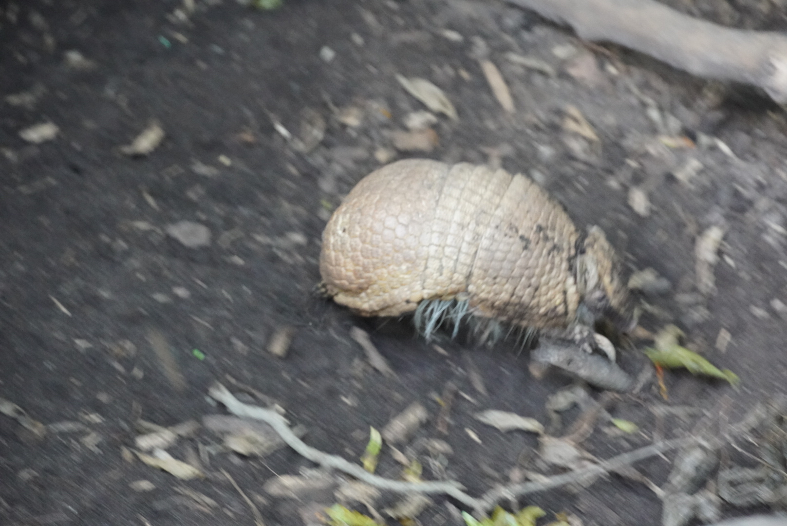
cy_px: 263
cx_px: 394
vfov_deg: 9.9
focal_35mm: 140
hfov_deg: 14.7
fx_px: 3052
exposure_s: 1/80
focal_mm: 93
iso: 6400
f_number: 5.6
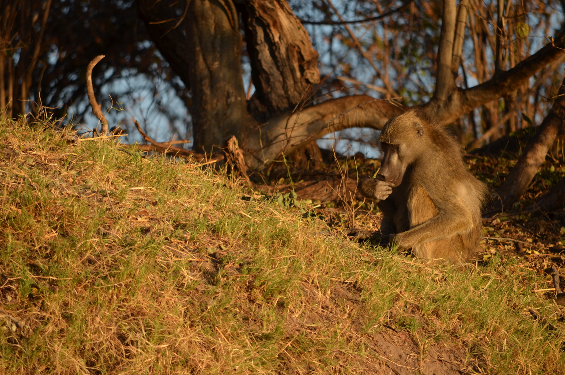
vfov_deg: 3.0
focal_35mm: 450
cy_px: 188
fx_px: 7048
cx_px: 282
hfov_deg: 4.6
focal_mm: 300
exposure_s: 1/500
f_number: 5.6
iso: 250
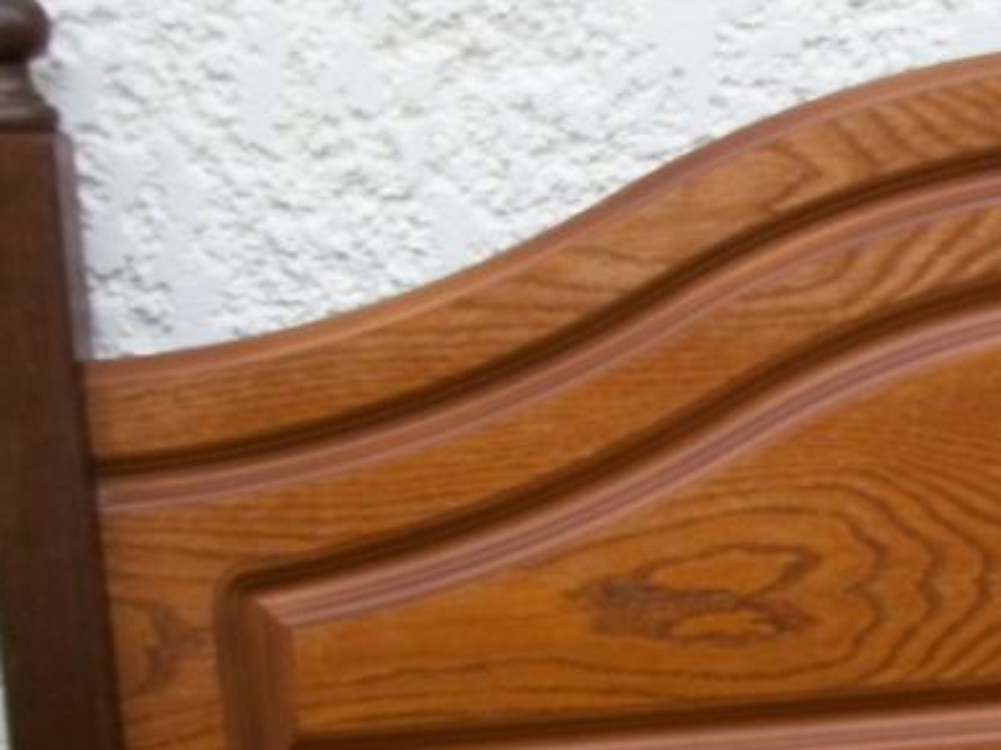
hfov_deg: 20.1
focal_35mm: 93
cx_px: 1117
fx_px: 2688
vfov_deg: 15.7
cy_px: 628
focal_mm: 6
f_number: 2.7
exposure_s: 1/160
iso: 80
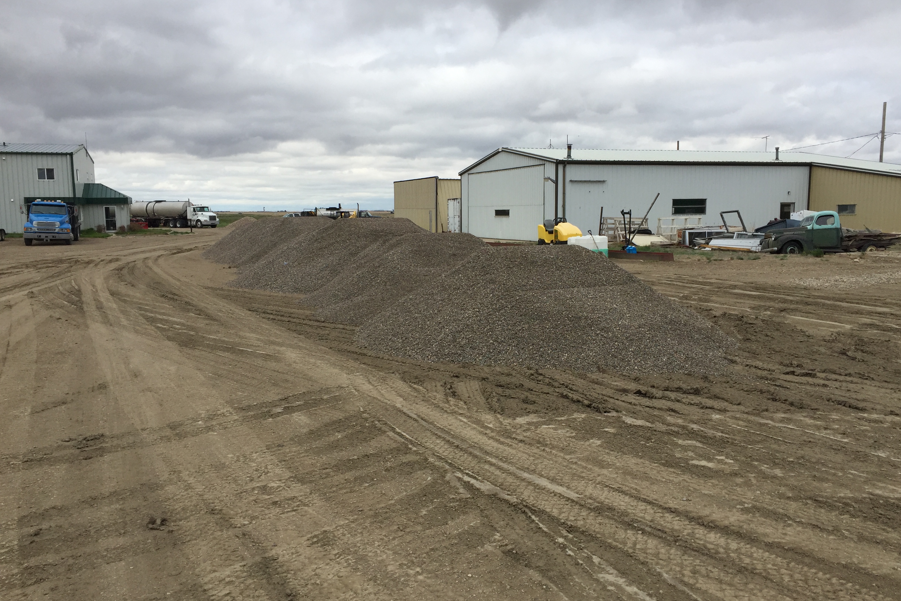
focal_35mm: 31
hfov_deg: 60.3
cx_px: 463
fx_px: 776
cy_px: 315
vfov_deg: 42.3
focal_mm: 4.15
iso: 32
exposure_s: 1/2083
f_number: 2.2
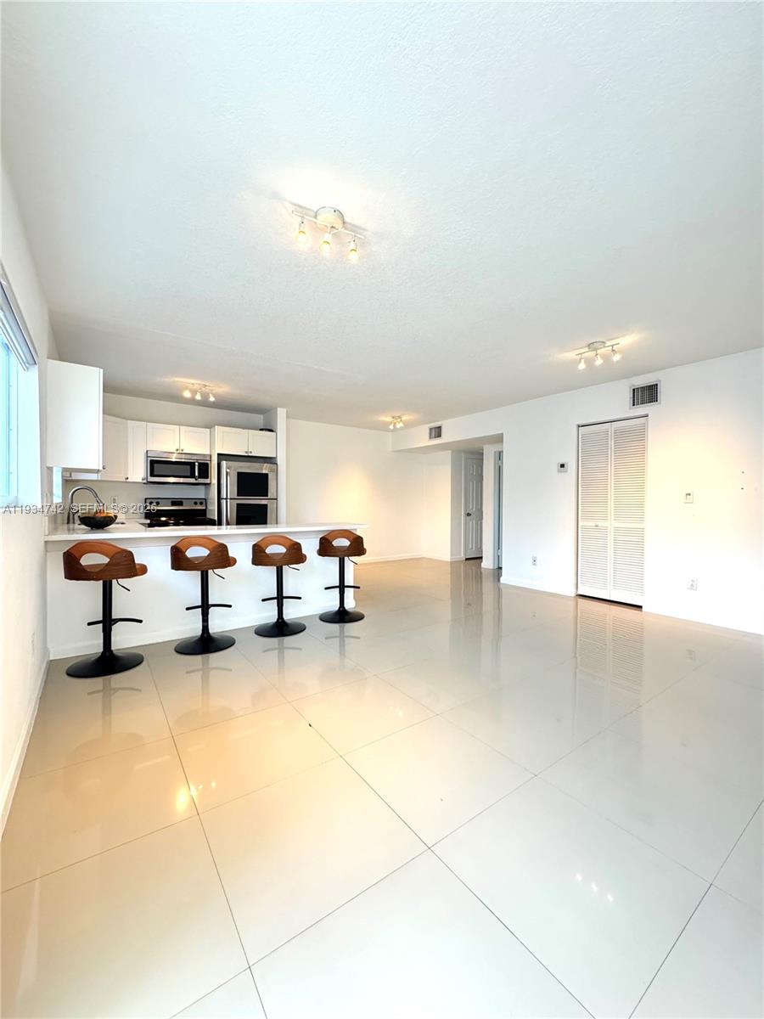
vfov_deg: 102.1
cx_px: 382
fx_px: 412
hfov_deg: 85.7
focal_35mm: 14
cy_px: 510
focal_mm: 2.22
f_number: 2.2
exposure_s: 1/99
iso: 320
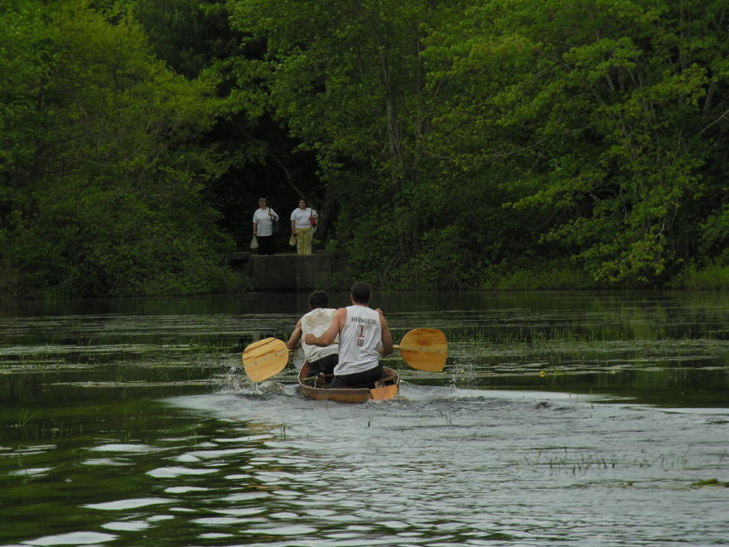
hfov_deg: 6.1
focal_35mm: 326
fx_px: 6865
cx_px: 364
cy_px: 274
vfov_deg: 4.6
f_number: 5
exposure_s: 1/250
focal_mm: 83
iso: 50
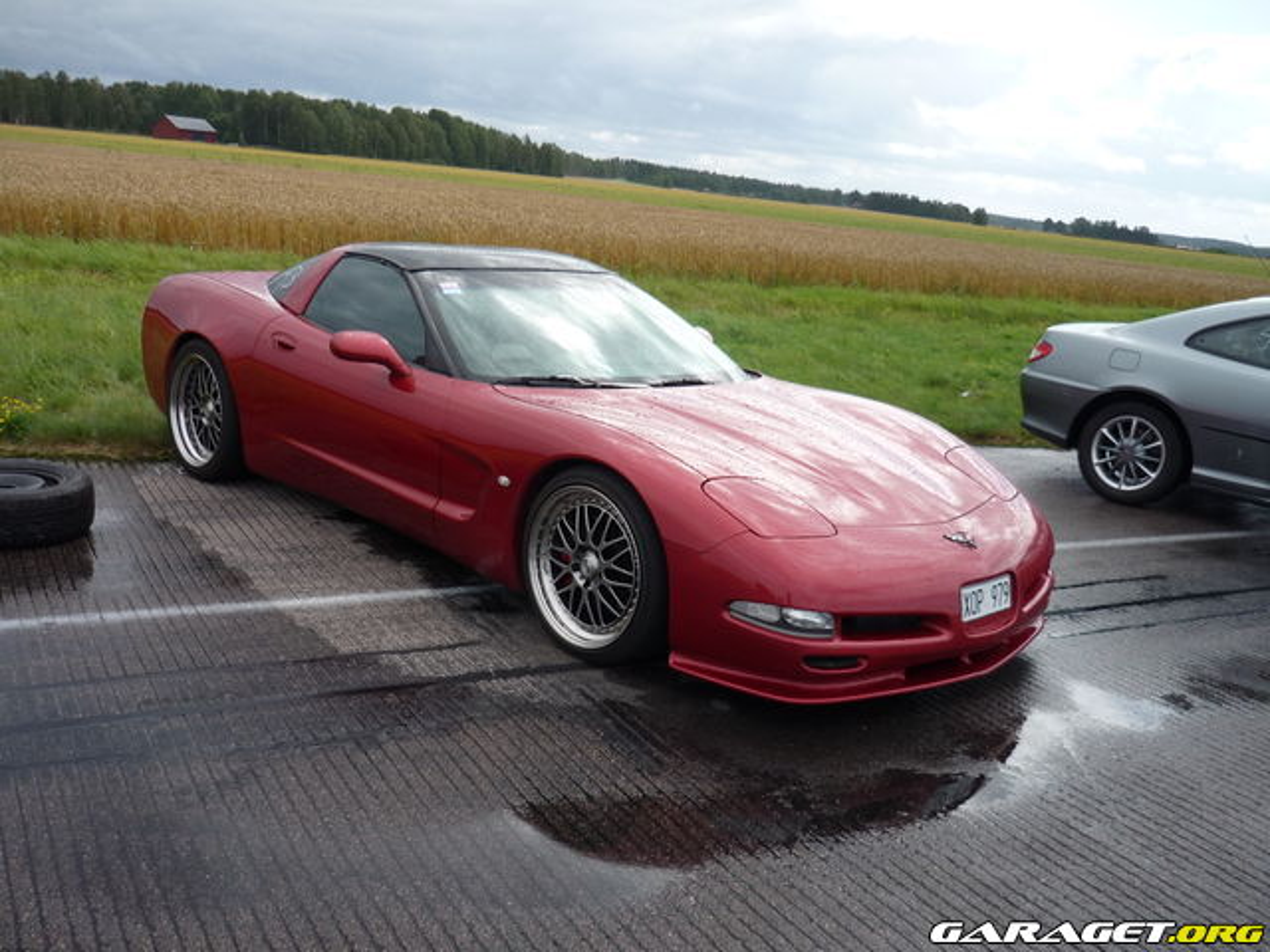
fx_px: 1211
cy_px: 476
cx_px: 635
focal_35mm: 33
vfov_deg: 42.9
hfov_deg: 55.4
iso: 100
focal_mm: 5.5
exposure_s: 1/1000
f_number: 2.8
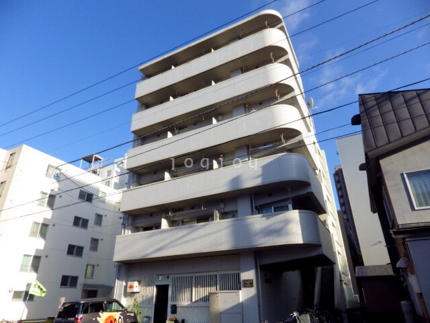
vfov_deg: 61.1
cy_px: 162
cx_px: 215
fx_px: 273
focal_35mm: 22
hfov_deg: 76.4
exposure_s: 1/1000
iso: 100
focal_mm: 4
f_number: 3.1
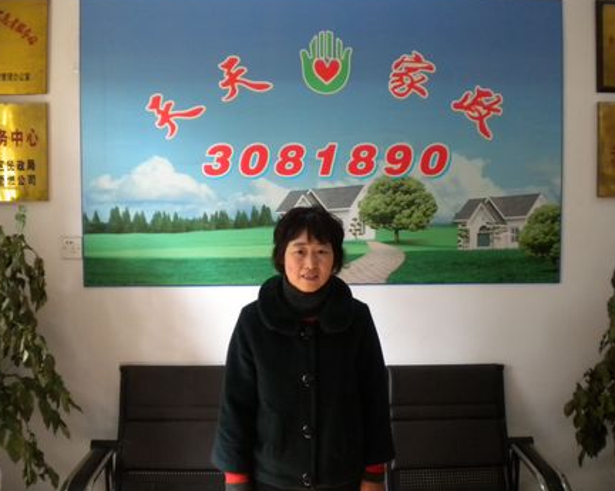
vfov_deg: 39.1
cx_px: 320
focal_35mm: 38
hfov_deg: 48.0
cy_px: 239
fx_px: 691
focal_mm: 6.3
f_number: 3.1
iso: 400
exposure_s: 1/50.8
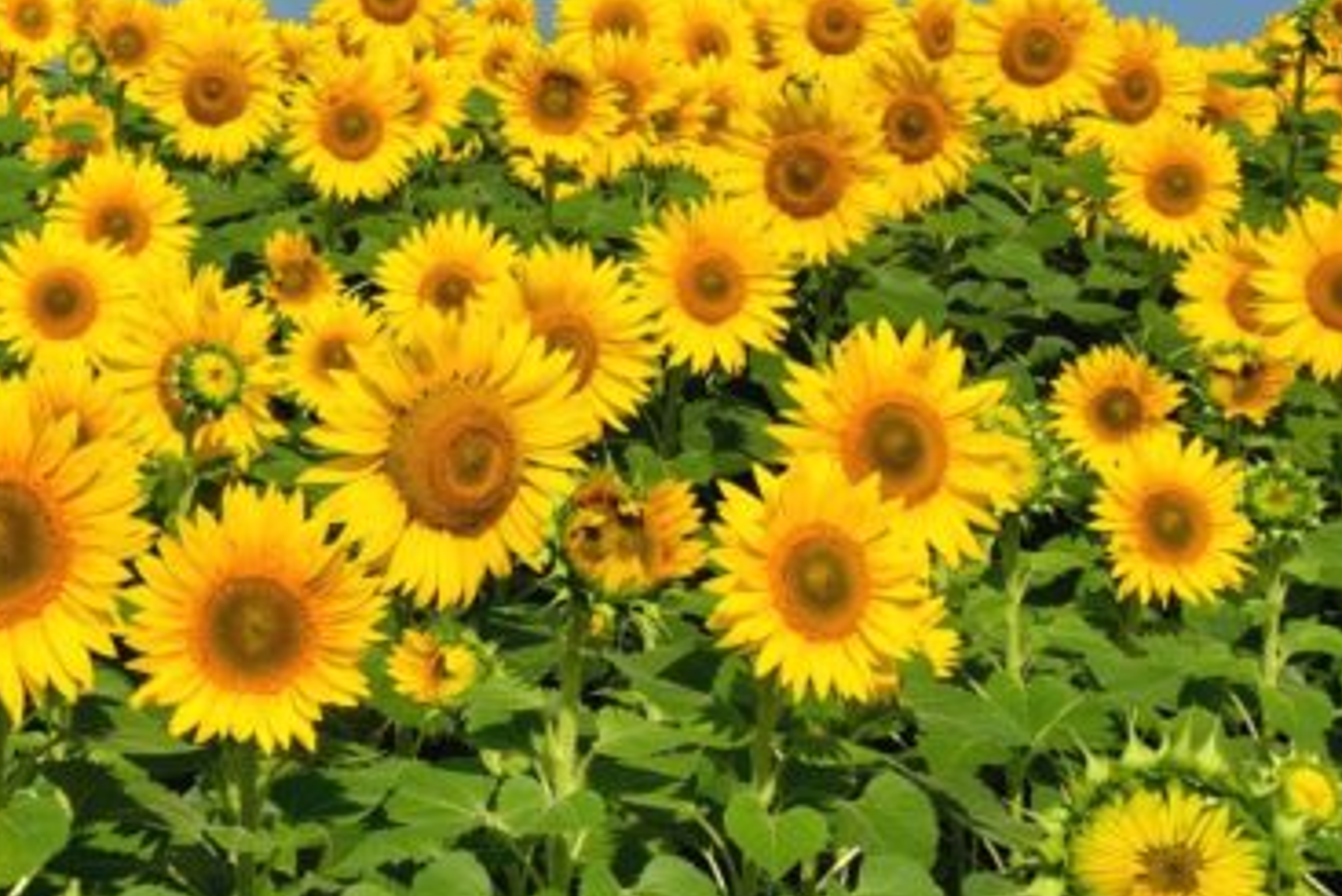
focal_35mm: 83
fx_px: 3095
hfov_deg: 23.2
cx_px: -69
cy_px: 75
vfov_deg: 16.2
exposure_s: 1/50
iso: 100
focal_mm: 31
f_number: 16
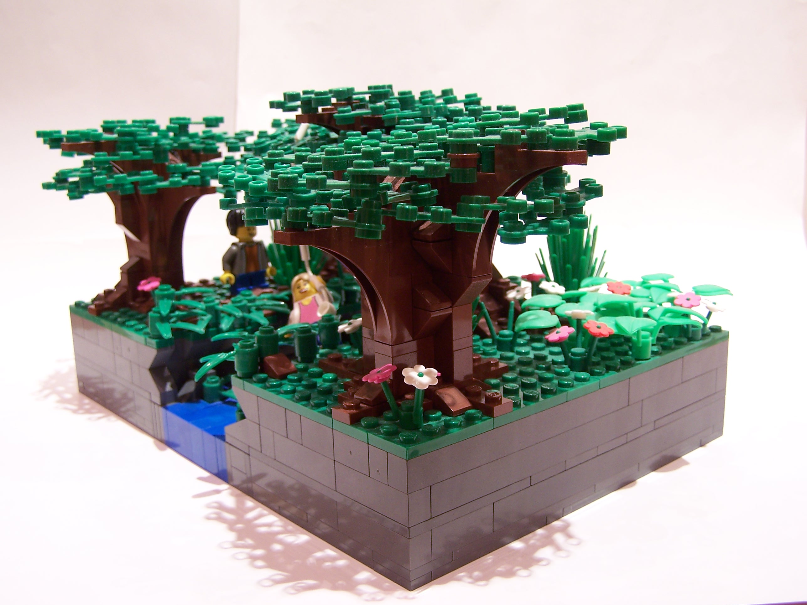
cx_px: 404
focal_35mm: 38
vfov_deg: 37.7
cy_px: 302
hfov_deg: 49.0
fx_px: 886
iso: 80
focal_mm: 6.3
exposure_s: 1/3
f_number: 2.8
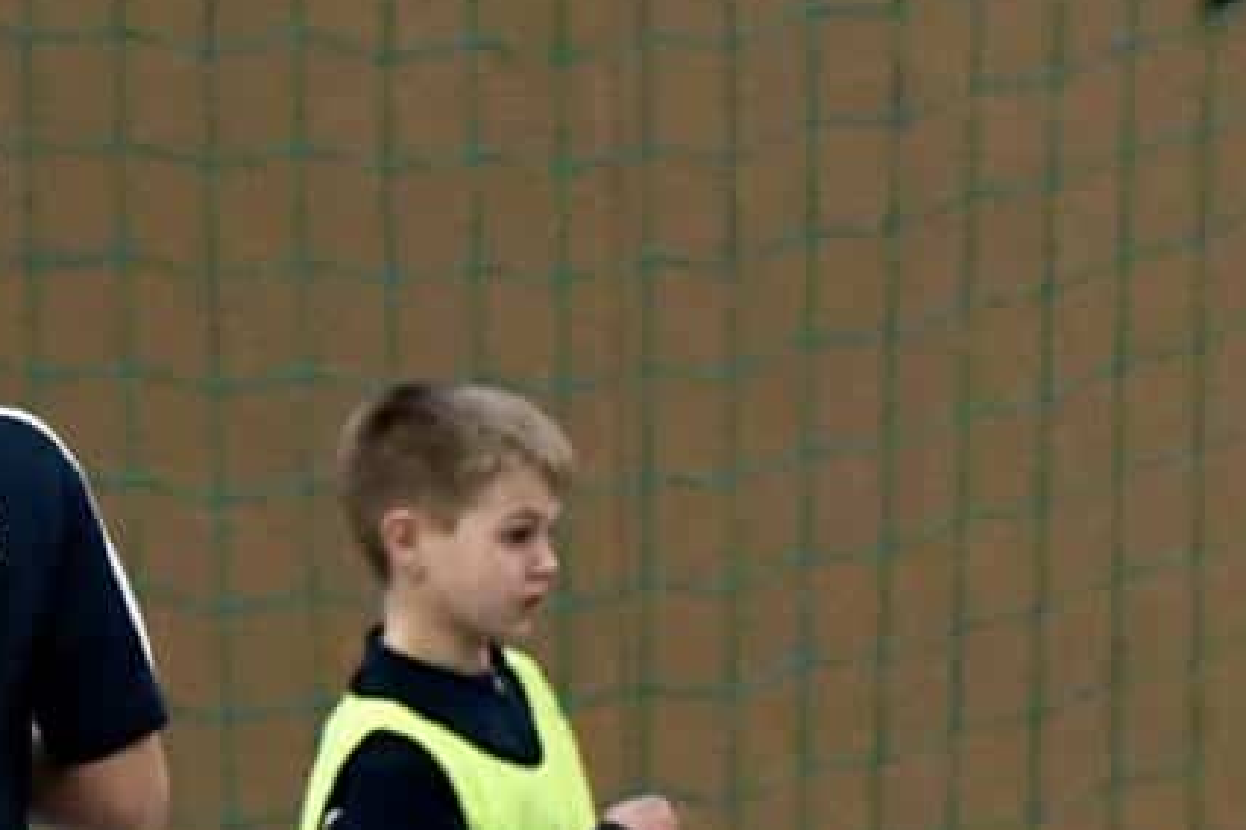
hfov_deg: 3.9
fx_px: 18336
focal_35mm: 530
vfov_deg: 2.6
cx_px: 1815
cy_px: 1324
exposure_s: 1/1600
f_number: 2.8
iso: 8000
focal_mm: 110
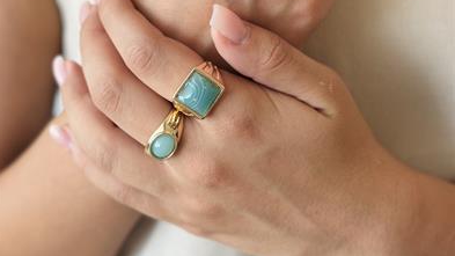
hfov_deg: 29.7
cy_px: -25
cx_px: 225
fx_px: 857
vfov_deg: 16.5
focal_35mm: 71
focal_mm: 6.76
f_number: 1.78
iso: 125
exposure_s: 1/50
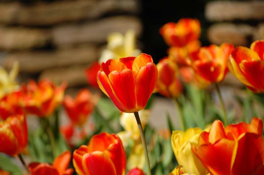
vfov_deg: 8.3
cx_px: 132
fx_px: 1209
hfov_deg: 12.5
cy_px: 88
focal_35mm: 165
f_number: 4.8
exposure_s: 1/1250
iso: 200
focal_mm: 110
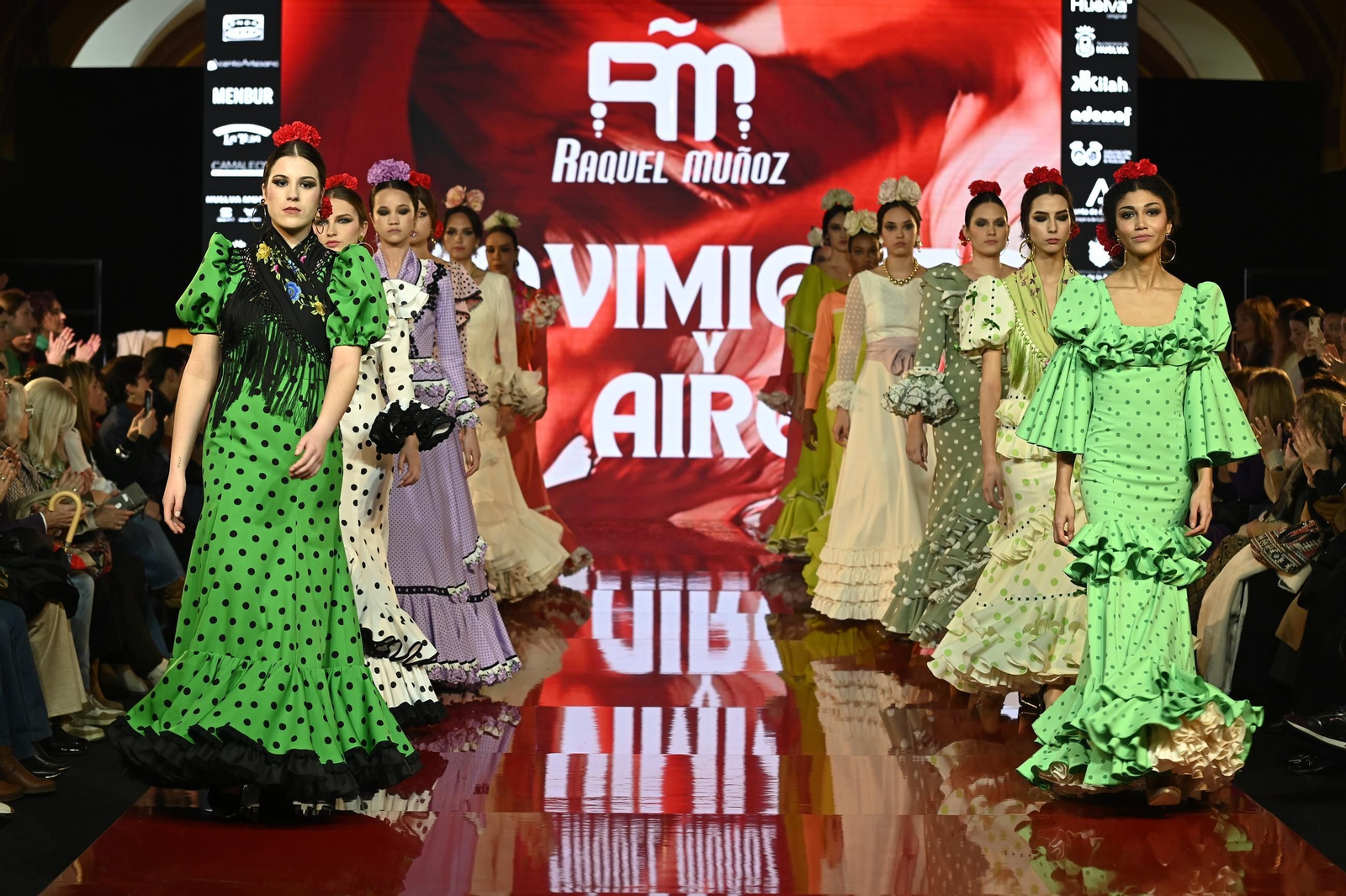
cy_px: 448
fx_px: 2616
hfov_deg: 28.9
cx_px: 673
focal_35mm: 70
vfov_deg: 19.4
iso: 1000
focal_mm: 70
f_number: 4
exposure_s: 1/250
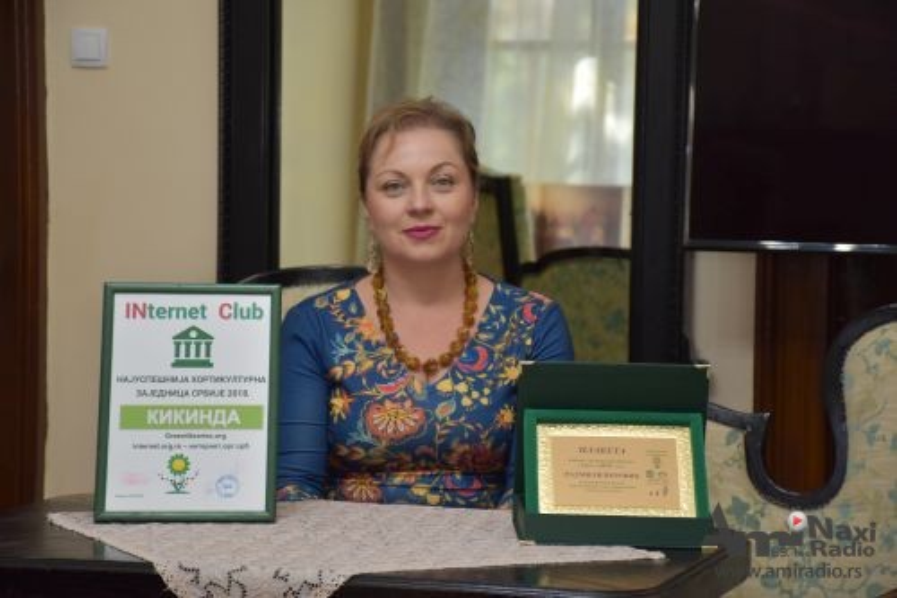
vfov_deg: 11.4
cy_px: 299
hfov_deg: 17.1
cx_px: 448
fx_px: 2989
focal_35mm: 120
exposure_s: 1/125
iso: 800
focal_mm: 80
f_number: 5.3
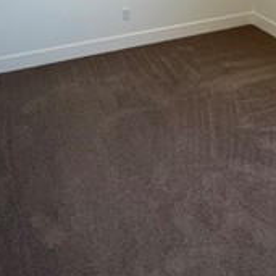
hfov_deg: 38.9
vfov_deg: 37.5
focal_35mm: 43
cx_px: 174
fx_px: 388
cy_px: 48
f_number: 1.8
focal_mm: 1.57
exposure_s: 1/120
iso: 250
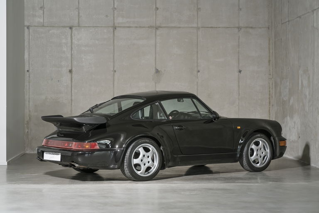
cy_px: 106
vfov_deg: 16.1
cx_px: 160
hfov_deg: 23.9
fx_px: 753
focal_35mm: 85
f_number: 9
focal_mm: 85
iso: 1000
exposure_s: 1/8
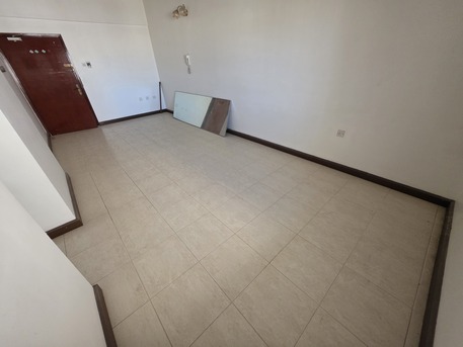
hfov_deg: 106.2
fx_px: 174
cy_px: 174
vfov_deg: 89.9
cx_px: 232
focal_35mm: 13
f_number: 1.9
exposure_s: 1/60
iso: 640
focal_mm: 2.2
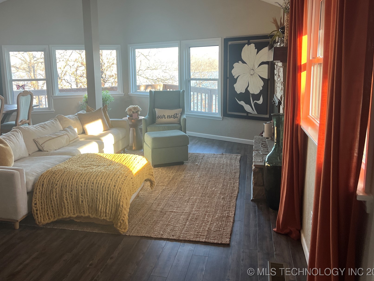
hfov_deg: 58.2
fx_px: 335
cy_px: 114
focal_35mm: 31
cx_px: 167
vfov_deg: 45.2
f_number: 1.5
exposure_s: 1/121
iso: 125
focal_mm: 5.7
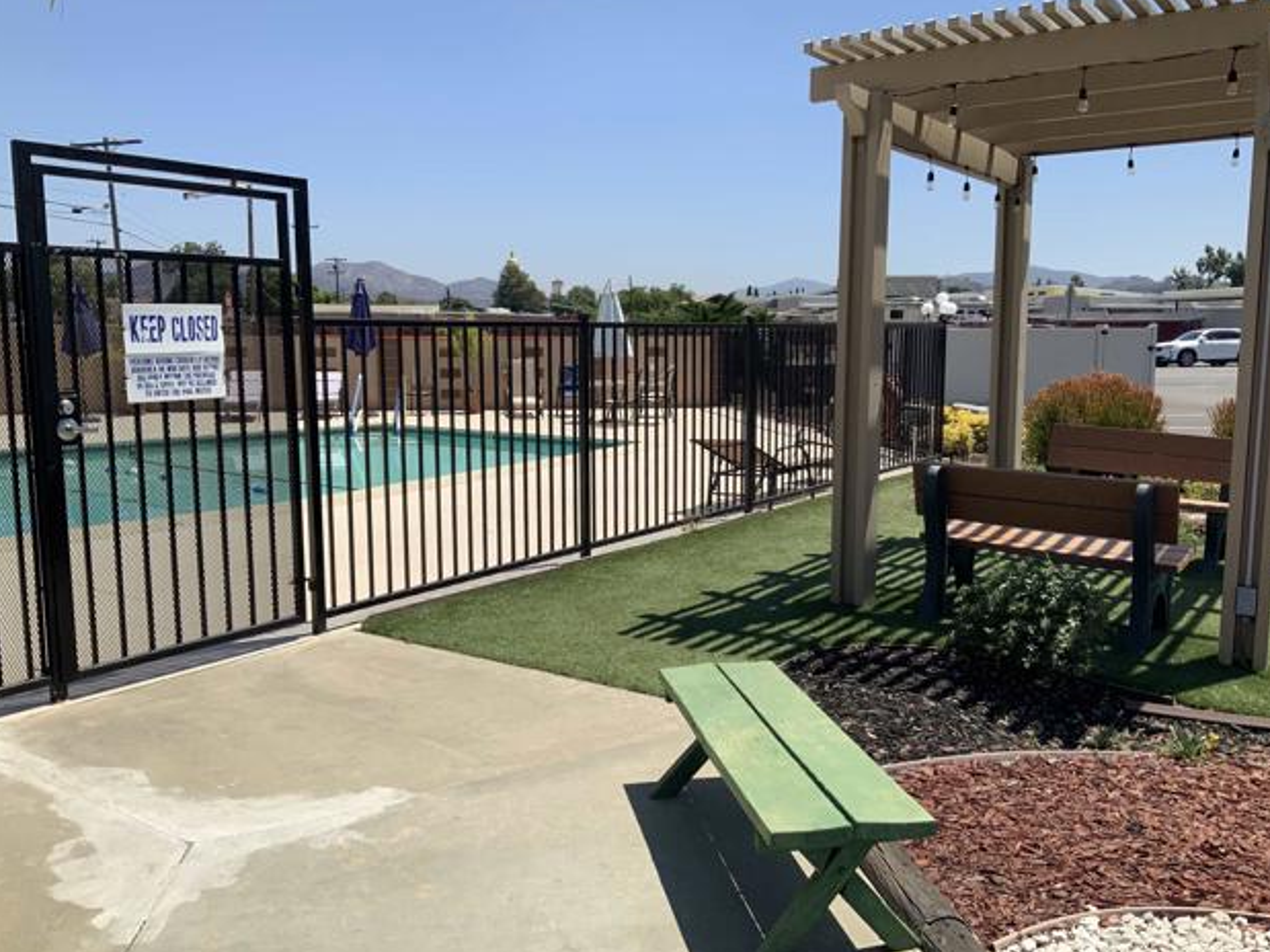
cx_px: 644
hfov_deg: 60.0
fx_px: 1100
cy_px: 472
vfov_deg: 46.8
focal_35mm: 30
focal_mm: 3
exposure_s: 1/2801
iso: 16
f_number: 1.8
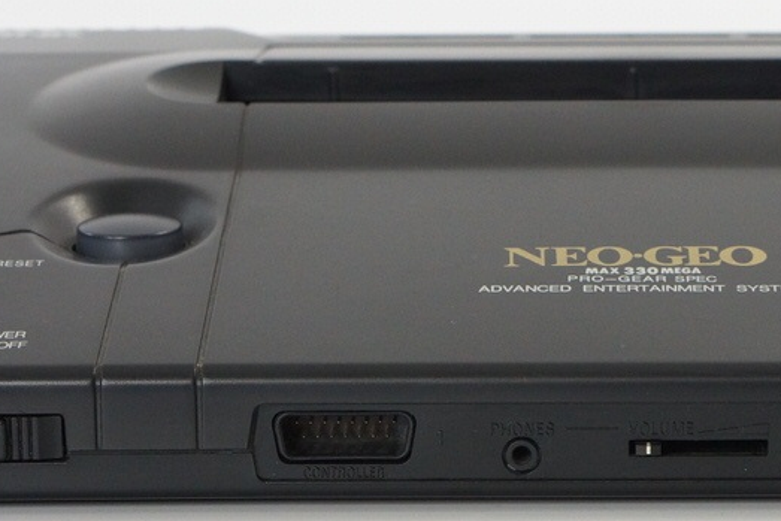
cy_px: 284
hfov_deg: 11.9
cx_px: 636
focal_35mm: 172
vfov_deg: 8.0
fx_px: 3732
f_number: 6.3
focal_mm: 50
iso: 800
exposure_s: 1/80
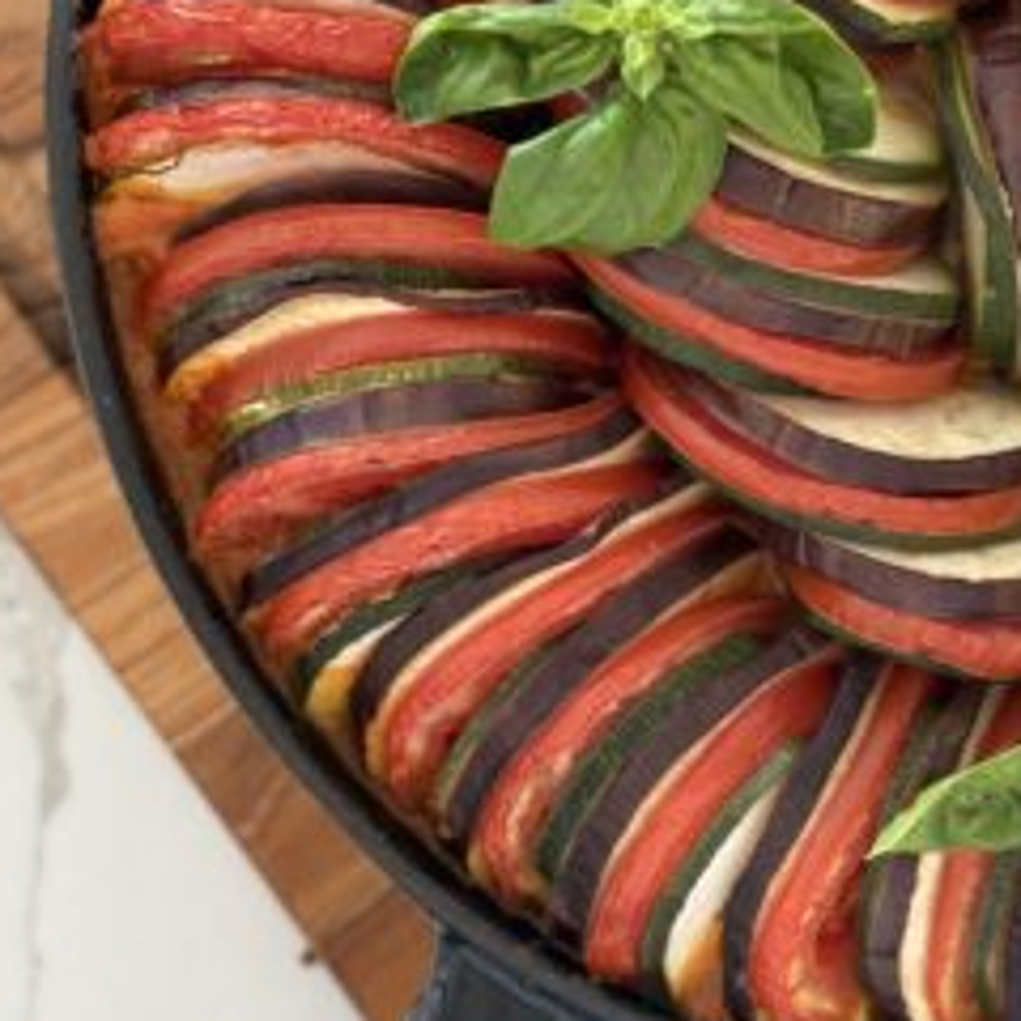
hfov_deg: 19.9
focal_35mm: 87
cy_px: 219
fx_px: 2903
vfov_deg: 19.8
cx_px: 625
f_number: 1.78
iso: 250
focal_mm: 6.76
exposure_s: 1/46
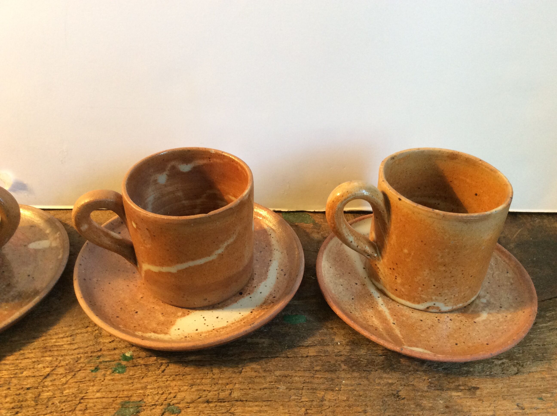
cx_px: 278
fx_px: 514
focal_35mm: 32
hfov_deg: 56.9
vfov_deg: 44.1
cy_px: 208
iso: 100
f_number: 2.4
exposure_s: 1/25
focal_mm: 3.3
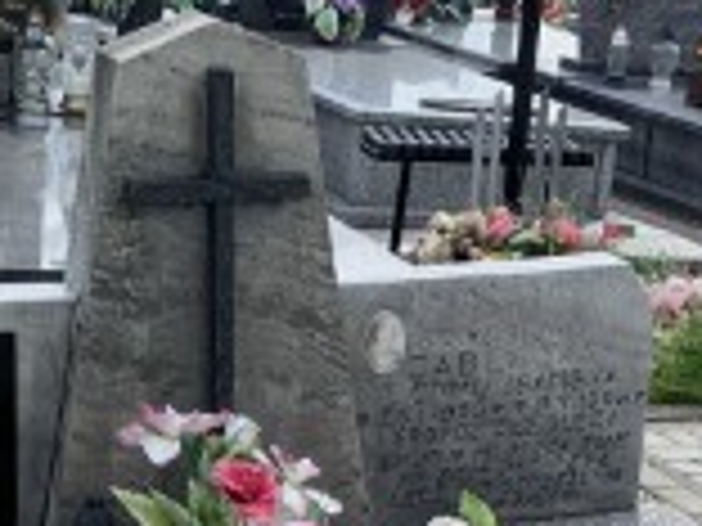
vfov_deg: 13.1
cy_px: 764
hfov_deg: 18.4
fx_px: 2170
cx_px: 392
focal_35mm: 107
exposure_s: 1/1076
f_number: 1.8
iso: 25
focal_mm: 4.25
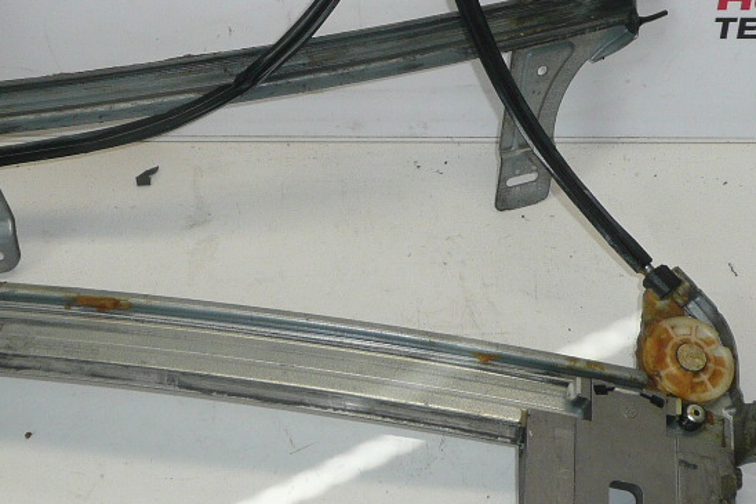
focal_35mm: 68
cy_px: 1
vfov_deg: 19.4
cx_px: 262
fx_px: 1427
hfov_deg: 29.5
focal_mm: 4.6
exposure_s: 1/200
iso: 100
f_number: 3.3
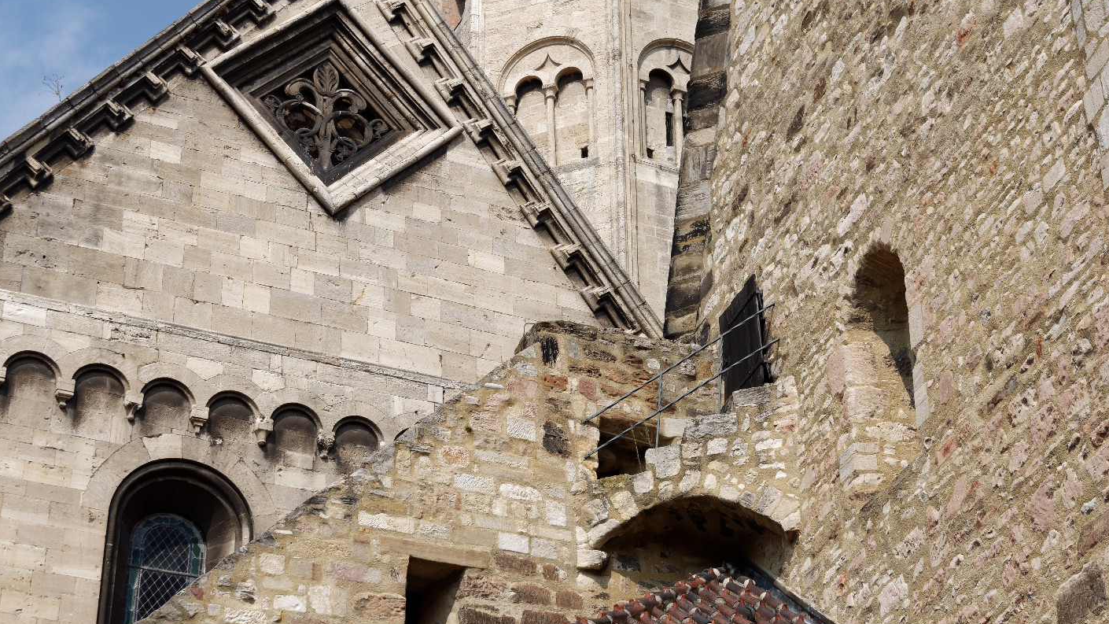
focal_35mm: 70
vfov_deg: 17.2
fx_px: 2058
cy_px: 251
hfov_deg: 30.0
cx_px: 701
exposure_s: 1/1000
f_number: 5.6
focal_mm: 31
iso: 100
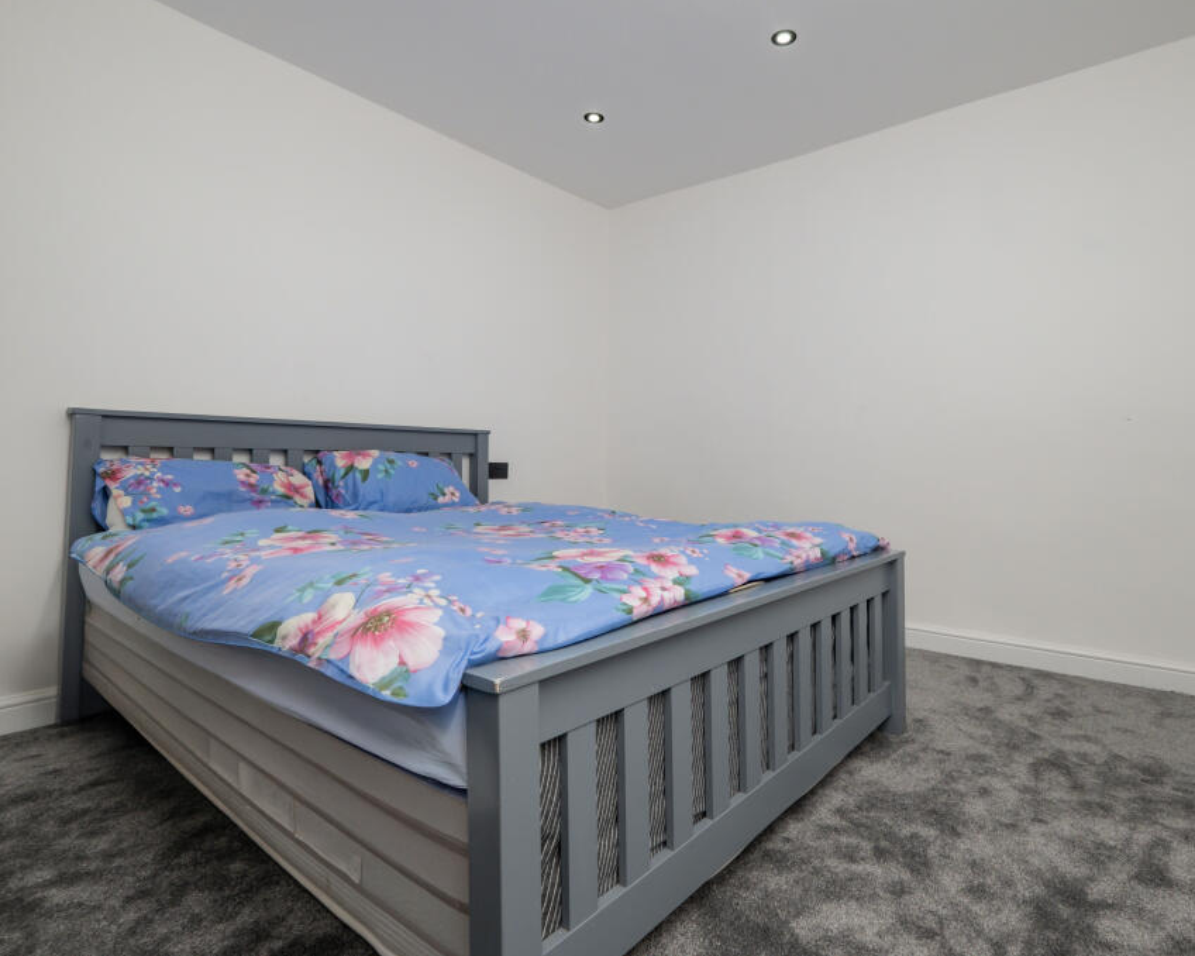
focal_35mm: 17
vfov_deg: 77.0
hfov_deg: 89.4
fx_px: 601
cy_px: 477
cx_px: 654
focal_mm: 10
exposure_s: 1/200
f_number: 7.1
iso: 800
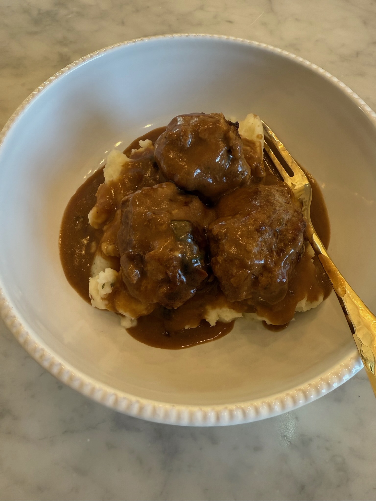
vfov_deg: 71.6
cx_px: 188
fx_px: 348
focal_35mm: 24
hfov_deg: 56.8
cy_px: 250
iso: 200
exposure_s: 1/120
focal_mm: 2.22
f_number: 2.2
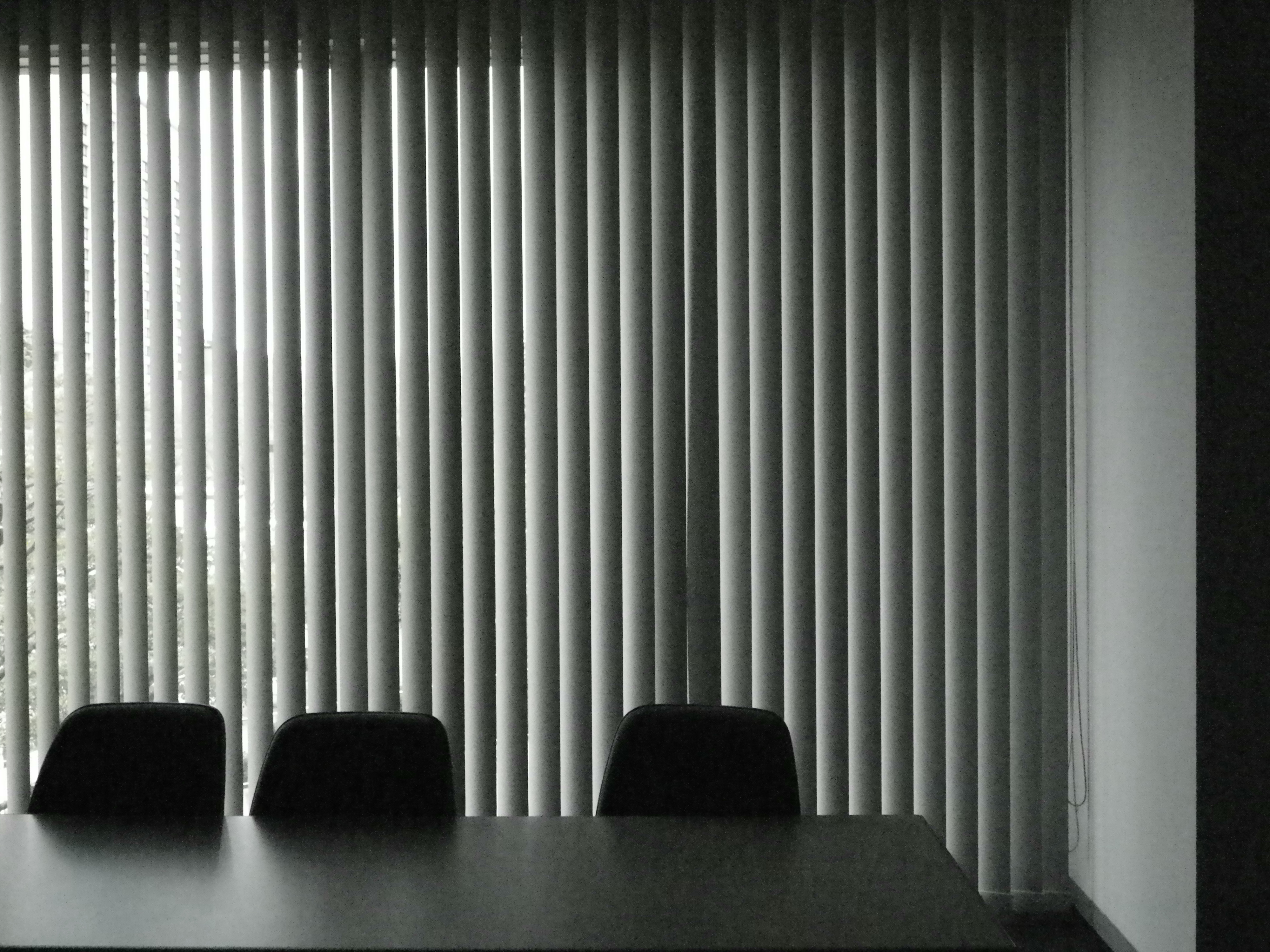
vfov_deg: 41.8
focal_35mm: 34
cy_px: 476
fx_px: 1247
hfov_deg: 54.0
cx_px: 635
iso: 1600
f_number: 4.6
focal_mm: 6.1
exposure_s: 1/320
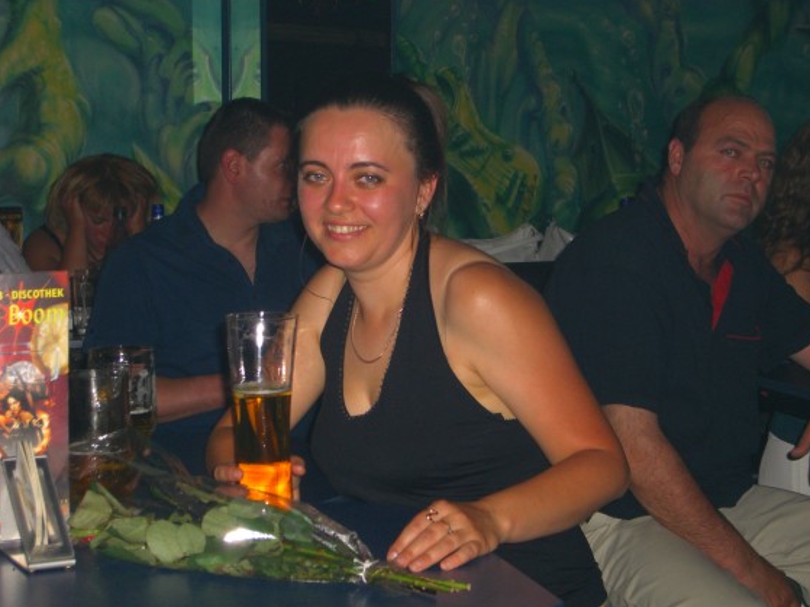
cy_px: 298
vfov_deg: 20.2
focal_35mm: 73
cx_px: 396
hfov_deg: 26.7
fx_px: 1708
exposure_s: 1/60
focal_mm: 14.2
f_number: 4
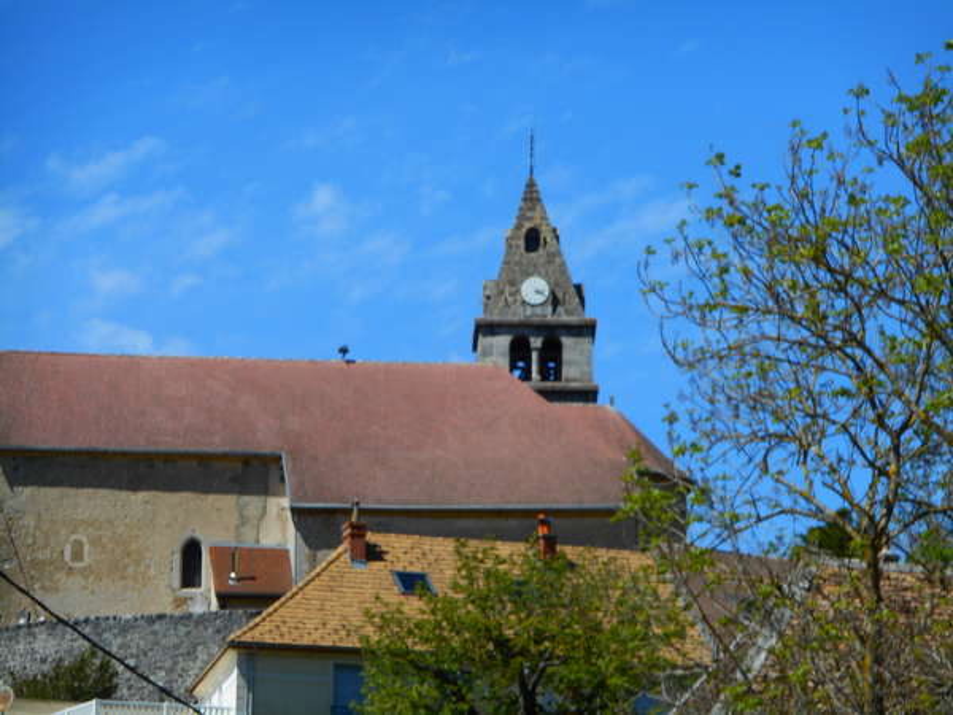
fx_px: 4212
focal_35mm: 153
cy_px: 358
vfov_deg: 9.7
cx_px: 476
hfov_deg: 12.9
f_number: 6.2
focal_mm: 27.4
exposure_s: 1/400
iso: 80
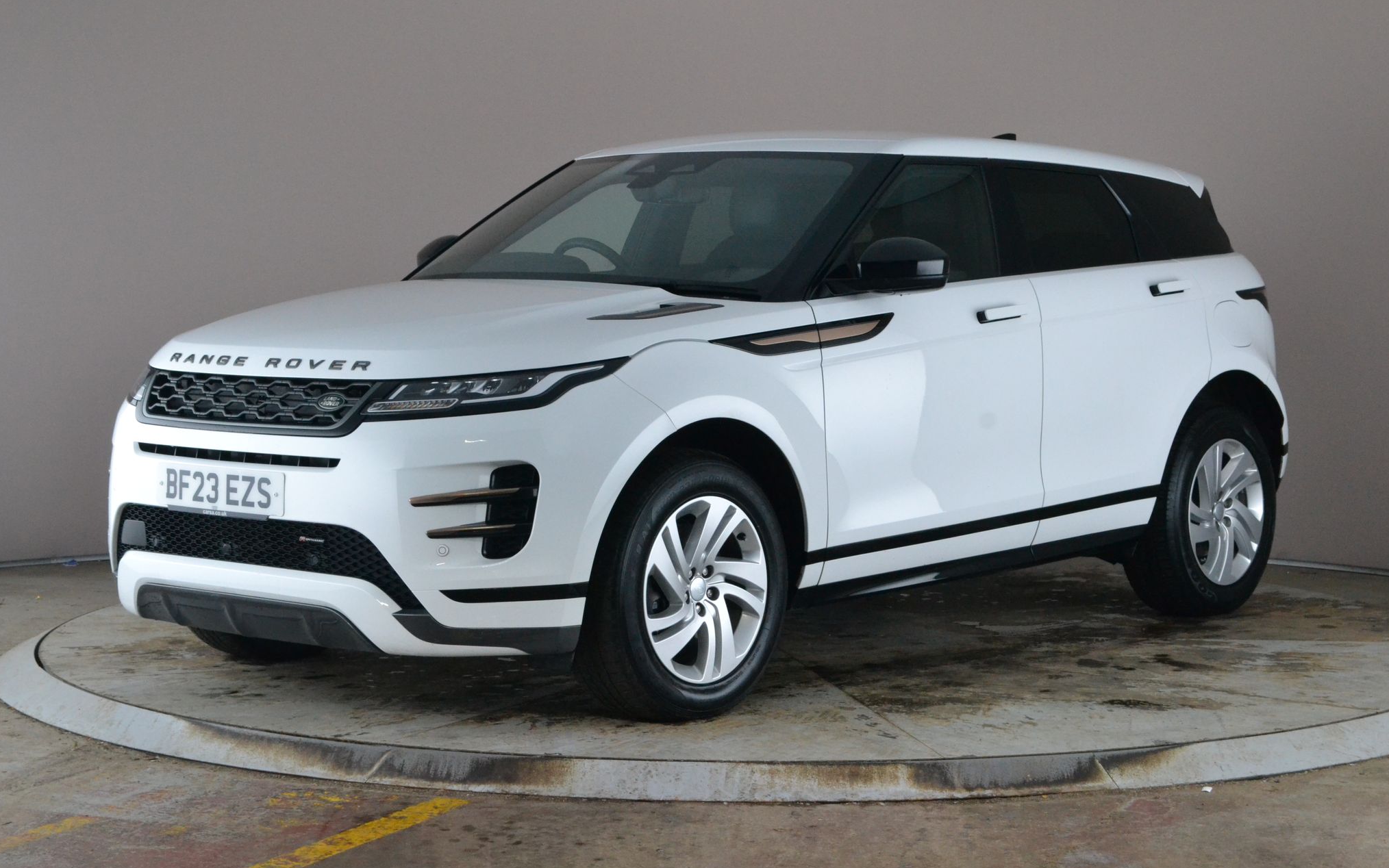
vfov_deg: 18.4
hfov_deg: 29.0
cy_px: 419
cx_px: 697
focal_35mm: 71
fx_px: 2688
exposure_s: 1/50
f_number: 11
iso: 2200
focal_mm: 46
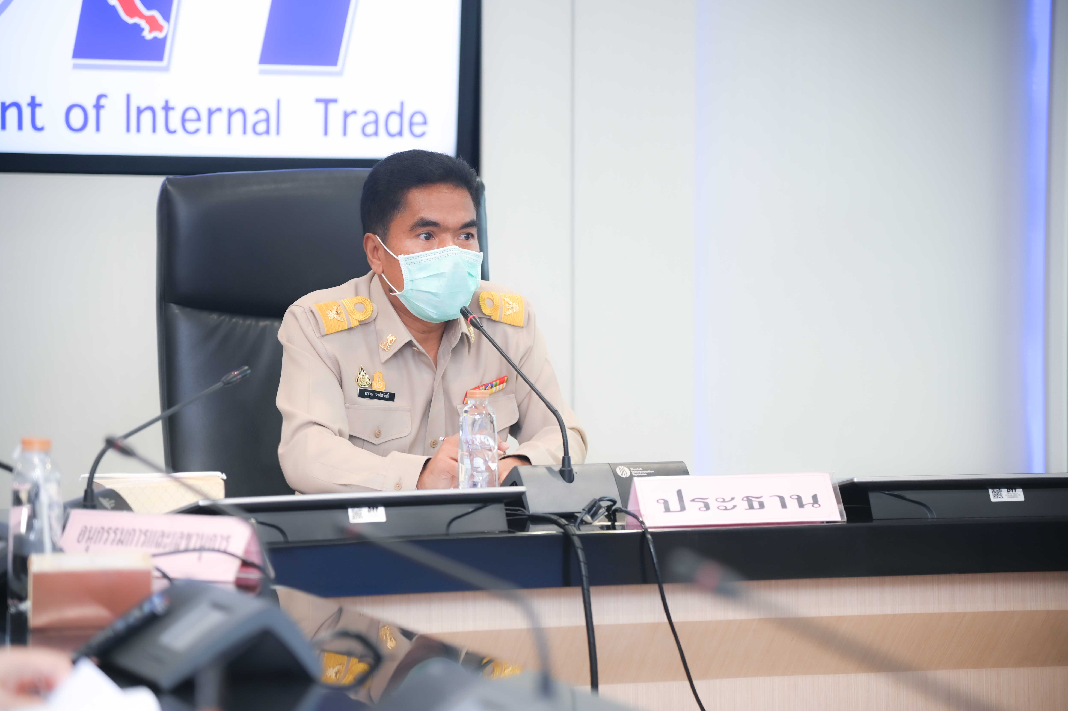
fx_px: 3558
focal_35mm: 120
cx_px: 534
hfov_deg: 17.1
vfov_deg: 11.4
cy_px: 356
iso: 320
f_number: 4
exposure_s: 1/60
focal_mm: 120
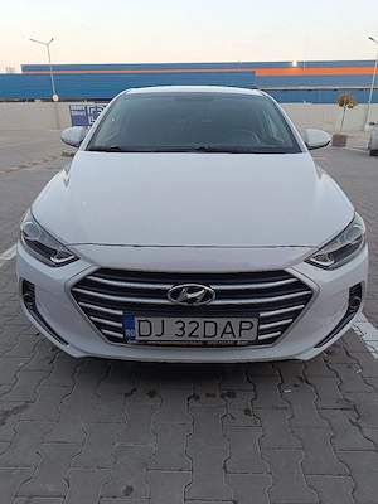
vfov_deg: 71.6
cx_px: 189
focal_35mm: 24
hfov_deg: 56.8
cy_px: 252
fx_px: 349
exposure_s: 1/101
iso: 222
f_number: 1.88
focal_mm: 5.59
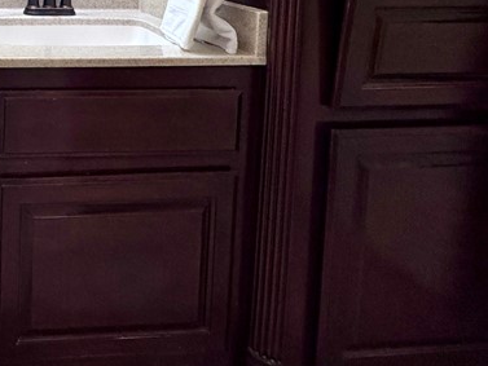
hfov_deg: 38.1
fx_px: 536
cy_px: -57
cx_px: -82
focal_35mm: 38
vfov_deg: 32.2
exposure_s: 1/120
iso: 250
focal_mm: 2.22
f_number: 2.2
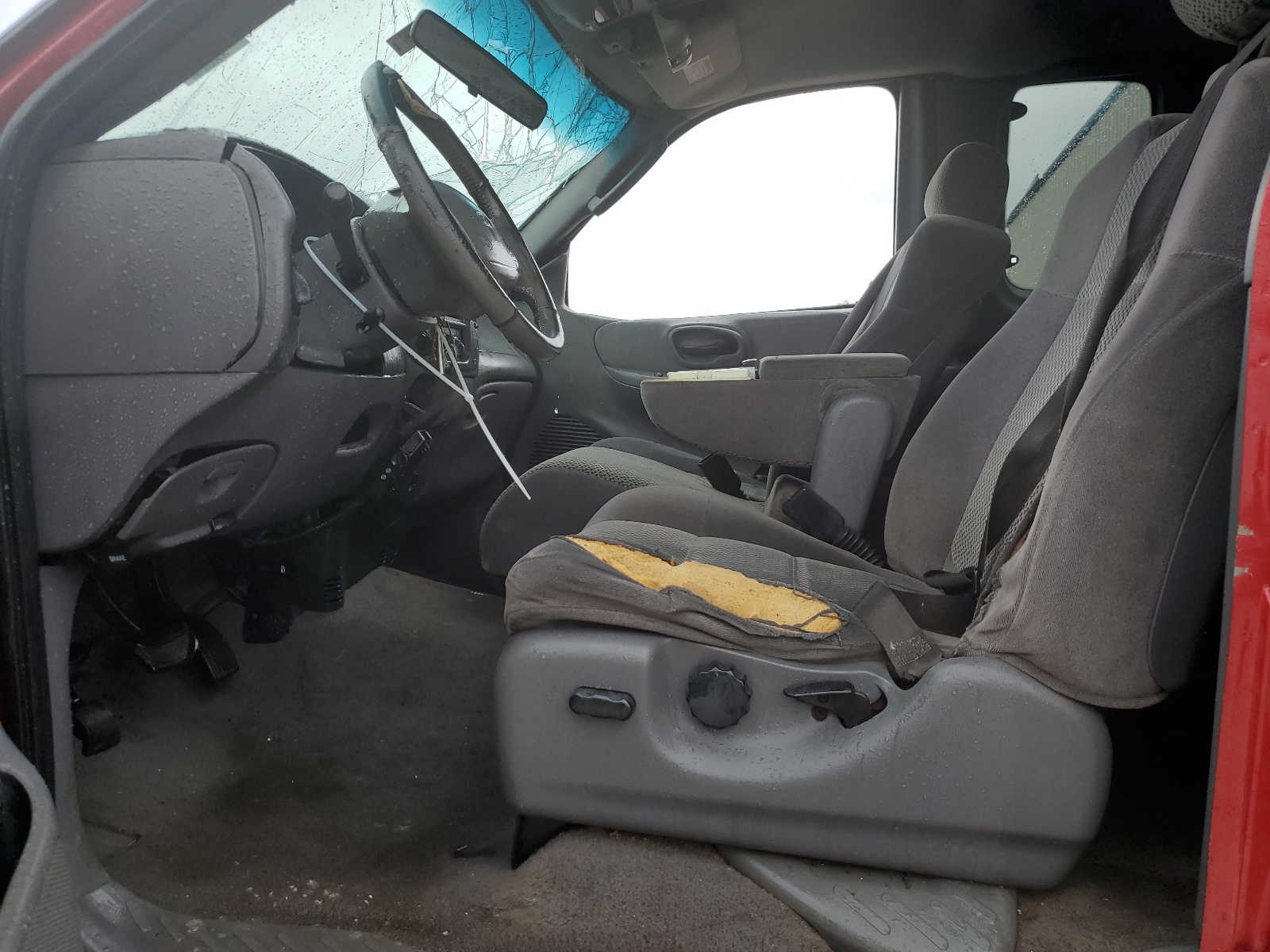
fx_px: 954
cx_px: 635
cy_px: 476
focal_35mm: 26
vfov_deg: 53.1
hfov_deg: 67.3
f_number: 1.5
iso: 50
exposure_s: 1/303
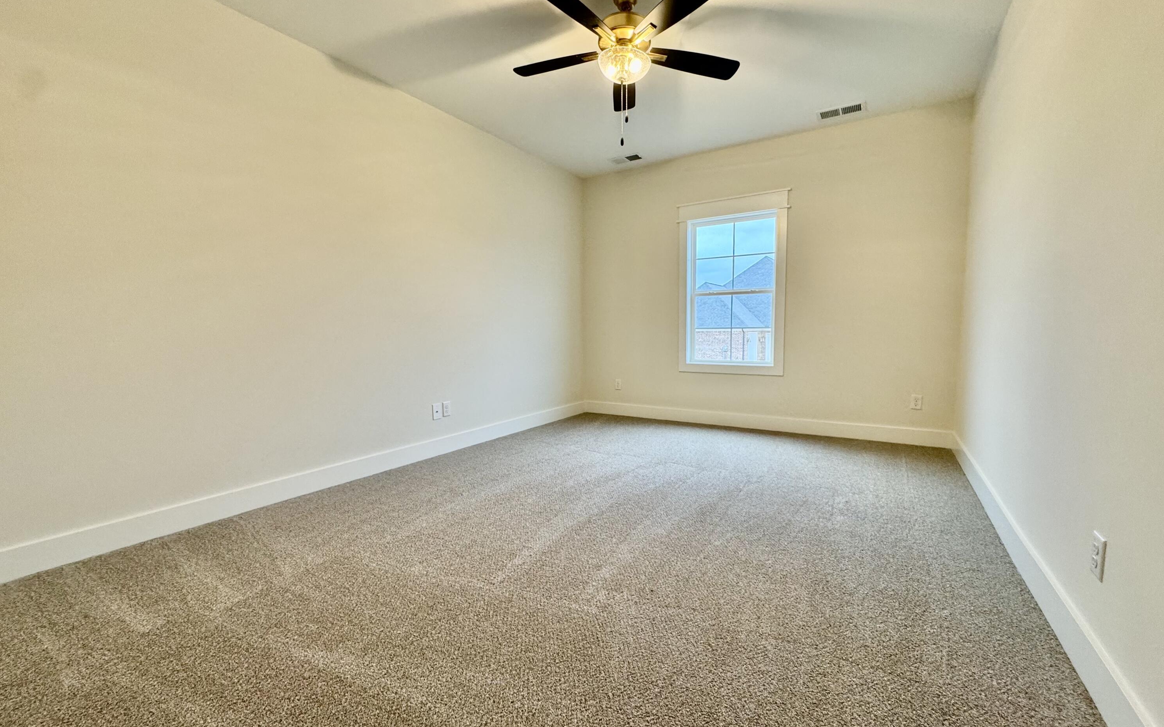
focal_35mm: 15
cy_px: 374
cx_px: 587
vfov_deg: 74.8
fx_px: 476
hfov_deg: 101.5
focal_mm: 2.22
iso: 200
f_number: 2.2
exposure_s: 1/60
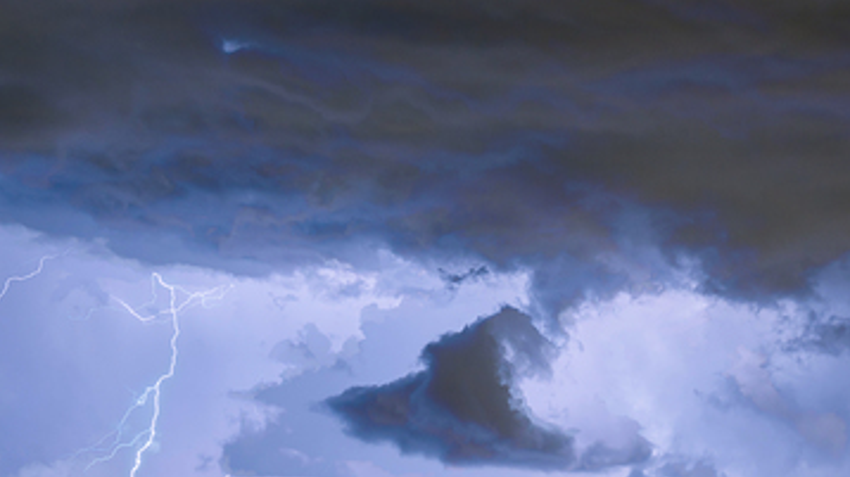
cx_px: 465
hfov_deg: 17.4
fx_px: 2771
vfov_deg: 9.8
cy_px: 370
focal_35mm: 123
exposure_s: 8
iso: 400
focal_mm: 70
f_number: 6.3
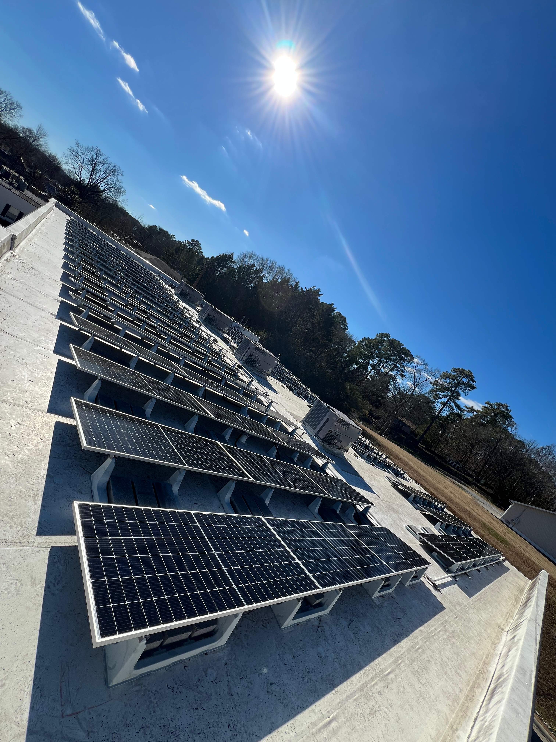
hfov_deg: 89.9
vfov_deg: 106.2
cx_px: 278
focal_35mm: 13
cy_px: 371
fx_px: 278
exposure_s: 1/1698
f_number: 1.8
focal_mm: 1.57
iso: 32
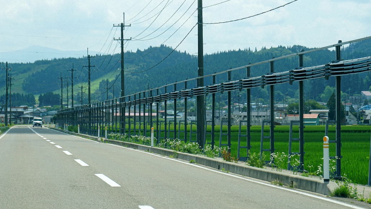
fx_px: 1269
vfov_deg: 9.4
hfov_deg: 16.6
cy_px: 113
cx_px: 165
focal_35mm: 129
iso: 100
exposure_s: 1/640
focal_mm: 70
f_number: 4.5
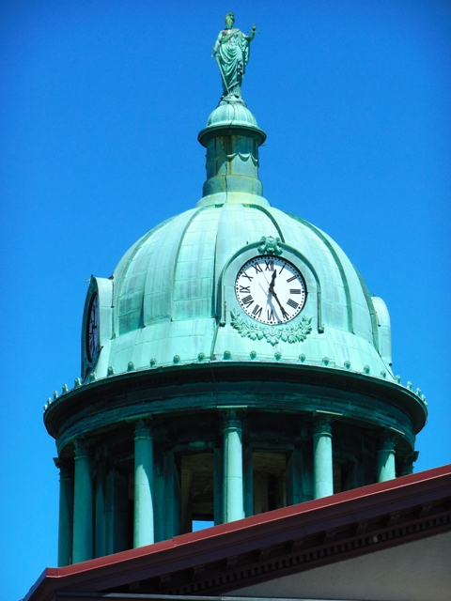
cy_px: 300
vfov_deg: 13.6
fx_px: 2519
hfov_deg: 10.2
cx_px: 226
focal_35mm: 145
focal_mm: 25.8
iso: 125
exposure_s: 1/800
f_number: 5.1
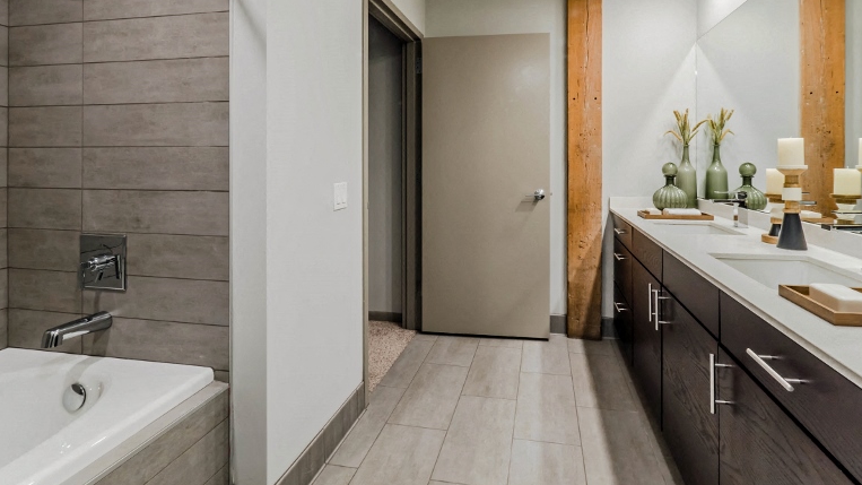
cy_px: 181
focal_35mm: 16
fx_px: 366
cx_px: 420
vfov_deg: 66.0
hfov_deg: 99.4
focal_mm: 7
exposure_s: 1/3
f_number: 9
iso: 200
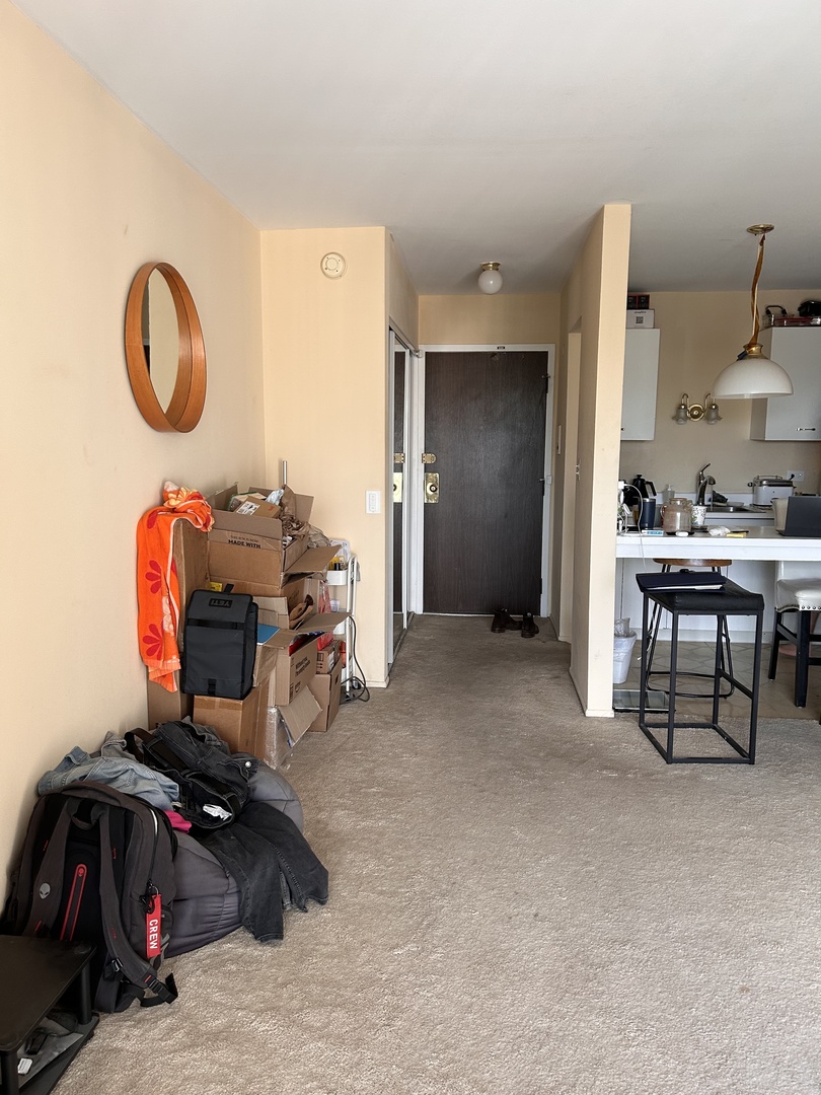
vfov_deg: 67.3
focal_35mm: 26
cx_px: 410
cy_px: 548
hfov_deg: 53.1
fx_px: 822
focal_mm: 5.7
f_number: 1.5
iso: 125
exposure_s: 1/67
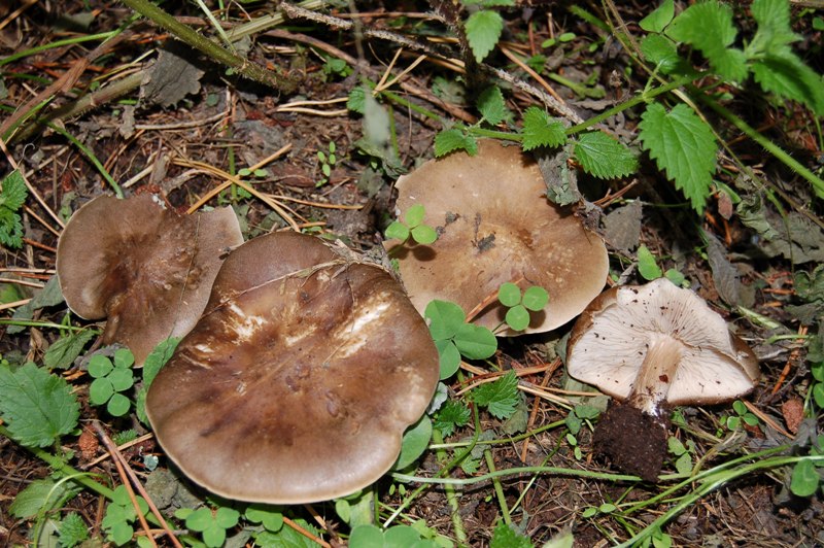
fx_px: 1304
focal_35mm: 57
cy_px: 274
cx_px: 412
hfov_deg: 35.1
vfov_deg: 23.7
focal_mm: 38
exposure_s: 1/125
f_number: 5.6
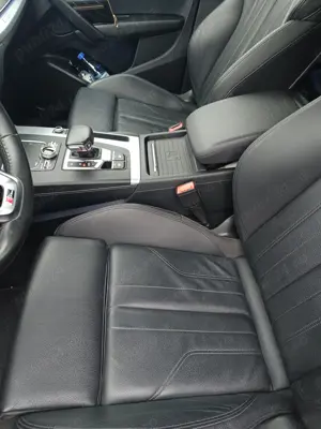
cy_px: 214
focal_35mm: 24
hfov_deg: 56.8
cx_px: 160
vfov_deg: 71.6
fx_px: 297
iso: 998
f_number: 1.88
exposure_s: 1/25
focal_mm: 5.59
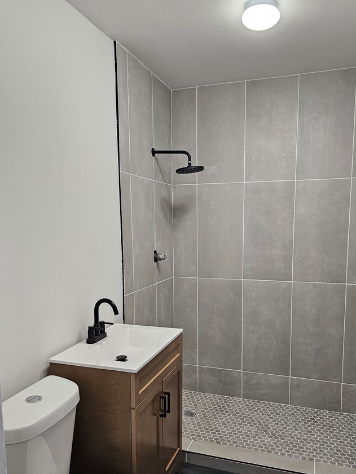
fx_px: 384
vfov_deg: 63.1
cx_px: 198
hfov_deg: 49.7
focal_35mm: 28
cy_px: 276
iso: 200
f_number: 1.7
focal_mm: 6.3
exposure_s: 1/120
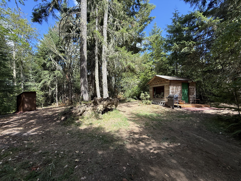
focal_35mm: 14
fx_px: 97
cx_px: 120
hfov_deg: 102.1
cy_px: 90
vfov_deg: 85.7
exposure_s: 1/393
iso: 50
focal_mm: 2.22
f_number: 2.2
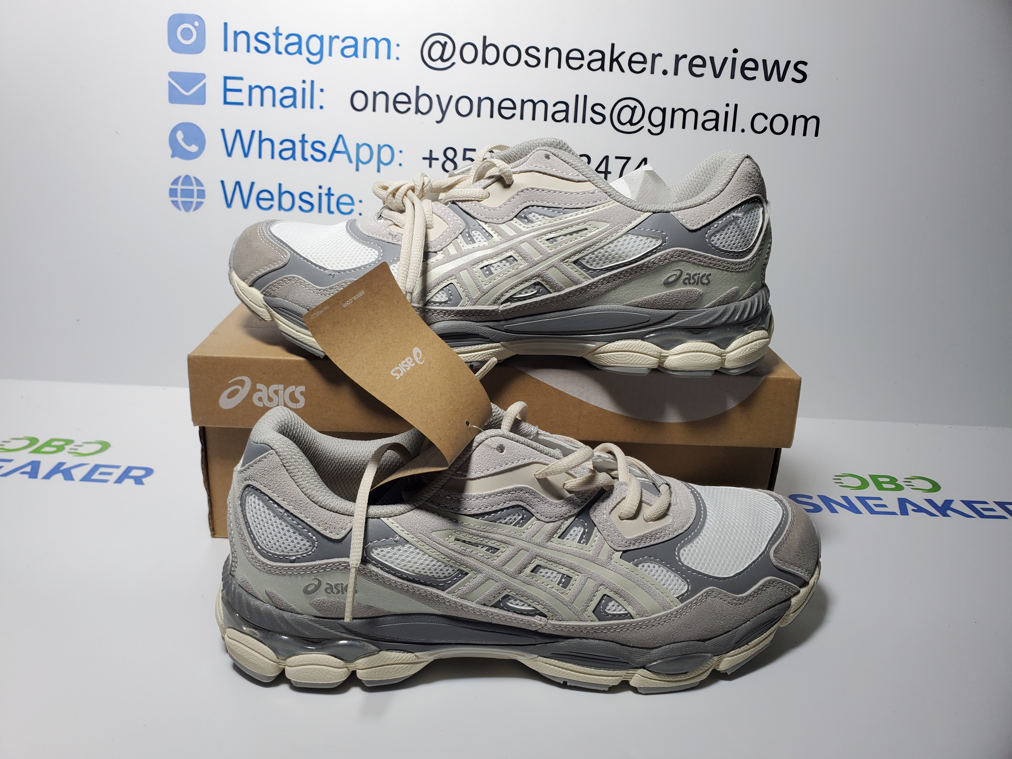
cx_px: 506
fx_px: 760
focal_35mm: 26
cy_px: 380
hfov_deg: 67.3
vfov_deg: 53.1
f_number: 2.4
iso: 50
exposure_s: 1/204
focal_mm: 4.3
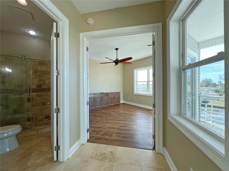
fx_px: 86
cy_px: 86
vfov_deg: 89.9
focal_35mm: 13
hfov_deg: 106.2
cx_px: 114
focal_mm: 1.6
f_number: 1.8
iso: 32
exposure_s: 1/120
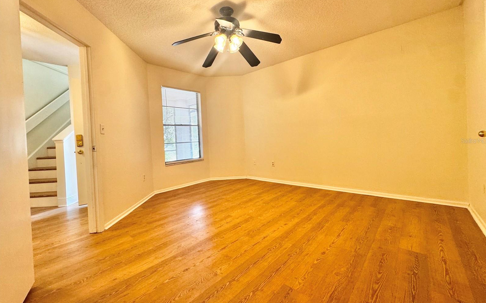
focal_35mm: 15
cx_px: 244
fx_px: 199
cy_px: 141
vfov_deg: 74.7
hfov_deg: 101.5
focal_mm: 2.22
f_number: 2.2
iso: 160
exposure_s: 1/60
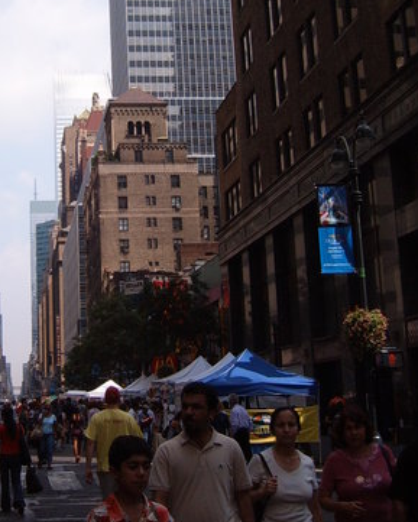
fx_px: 989
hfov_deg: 23.6
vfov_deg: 29.4
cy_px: 185
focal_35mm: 64
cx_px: 103
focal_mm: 6.2
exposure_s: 1/250
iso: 63
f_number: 6
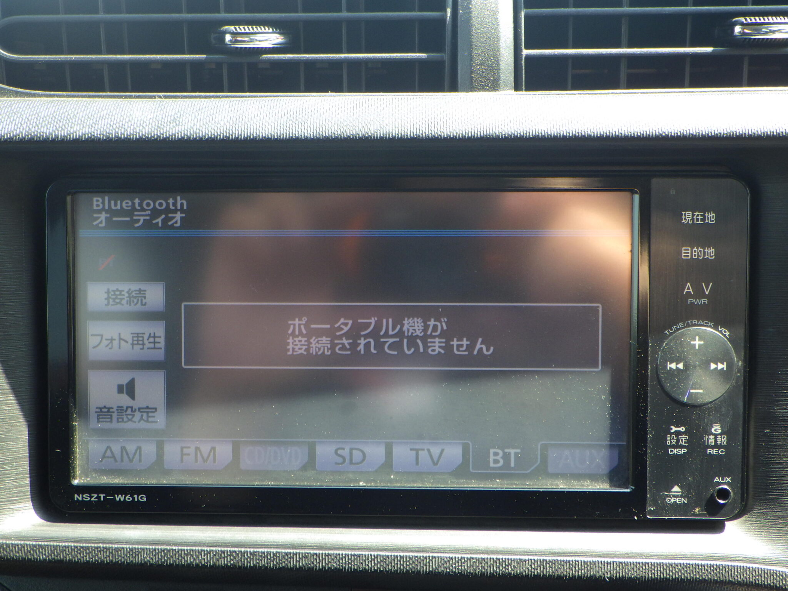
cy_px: 296
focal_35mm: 42
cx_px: 394
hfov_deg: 44.8
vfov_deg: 34.3
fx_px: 956
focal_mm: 7.5
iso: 160
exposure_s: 1/50
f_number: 4.2
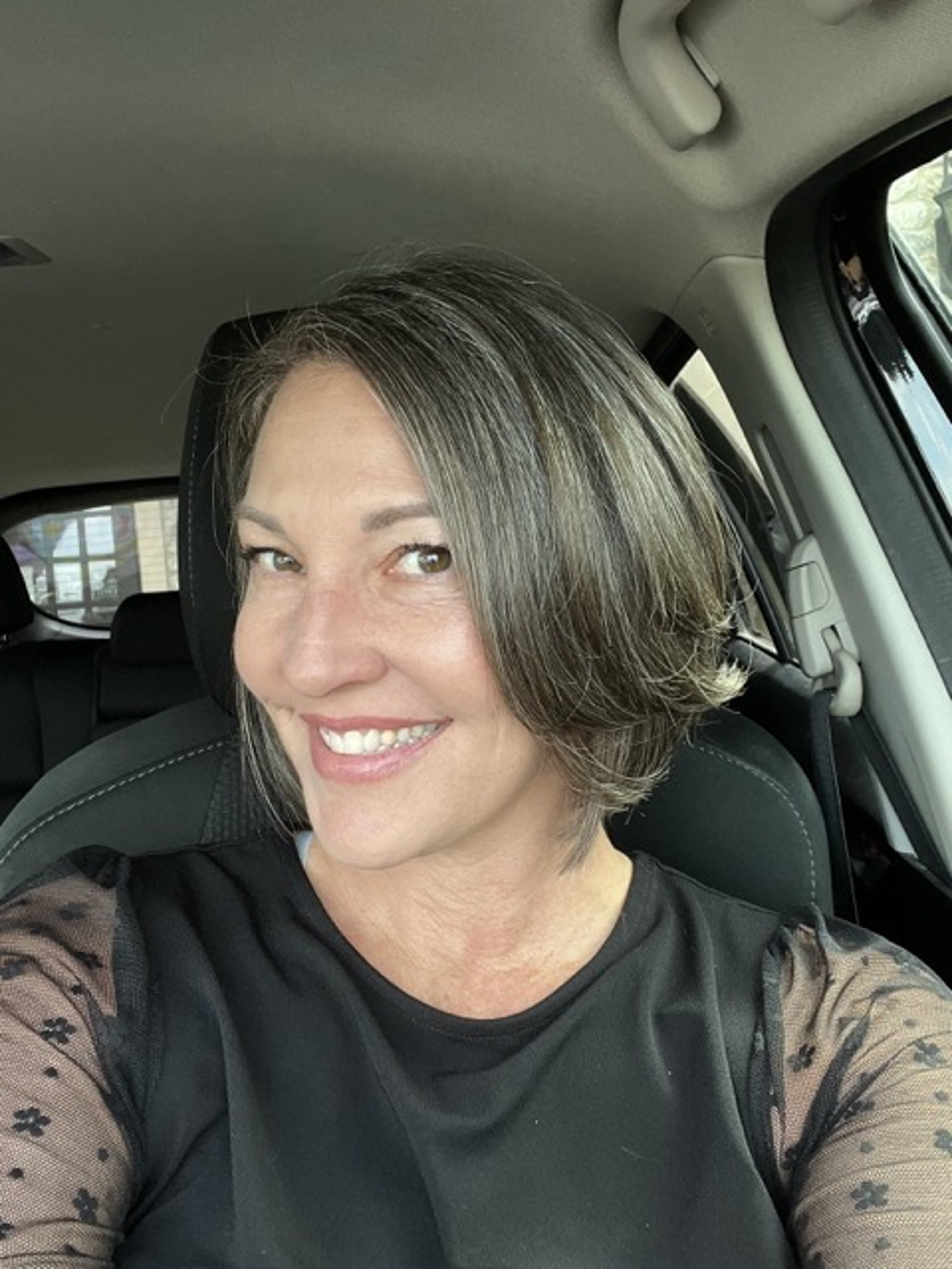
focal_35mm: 30
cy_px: 634
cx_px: 476
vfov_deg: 60.0
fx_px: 1100
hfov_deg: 46.8
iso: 80
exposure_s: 1/121
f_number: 2.2
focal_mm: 2.71
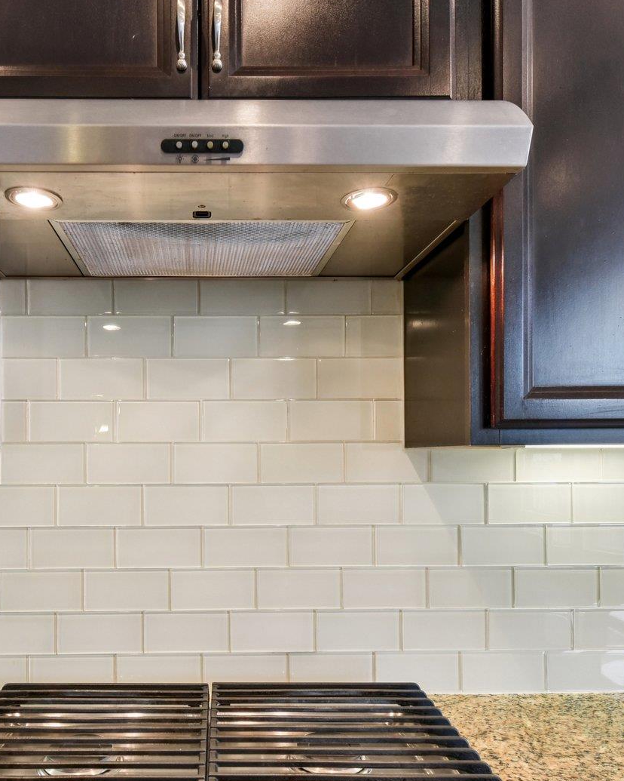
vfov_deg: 65.7
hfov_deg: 53.7
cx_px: 200
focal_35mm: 26
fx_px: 600
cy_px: 448
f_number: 8
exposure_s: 1/15
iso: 320
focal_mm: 14
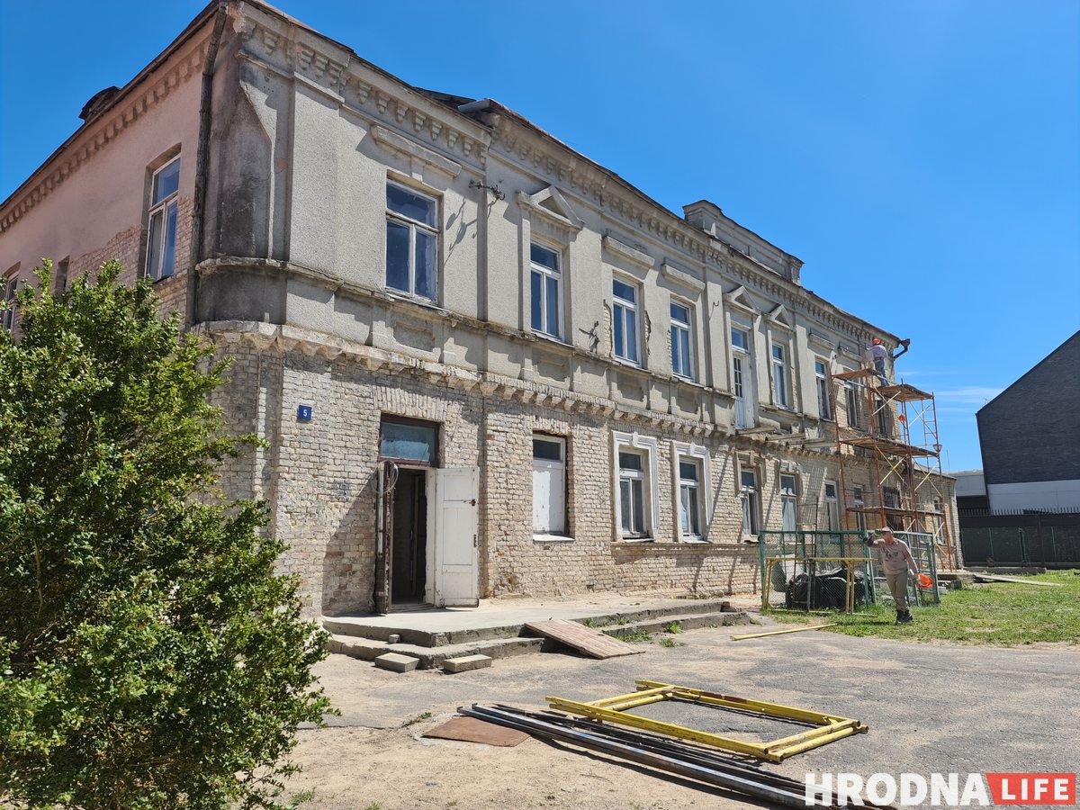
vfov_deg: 54.9
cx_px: 540
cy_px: 405
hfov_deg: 69.4
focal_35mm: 25
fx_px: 780
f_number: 1.8
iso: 50
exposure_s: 1/954
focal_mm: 7
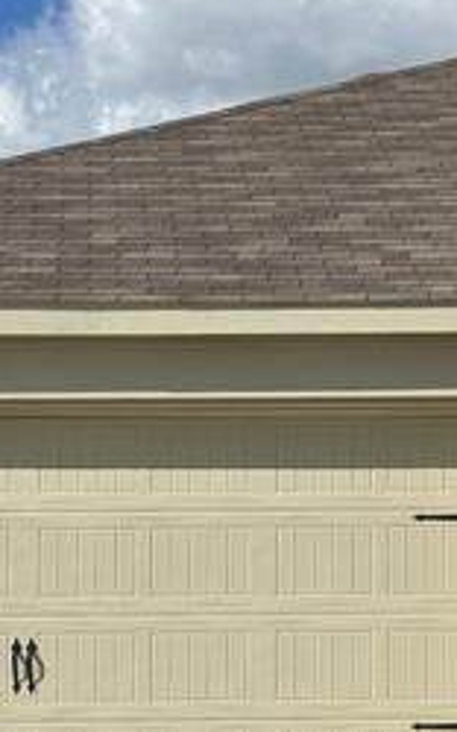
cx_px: 510
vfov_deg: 18.4
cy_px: 495
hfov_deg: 11.4
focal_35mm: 113
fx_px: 2254
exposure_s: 1/6711
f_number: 1.6
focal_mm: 5.96
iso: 50
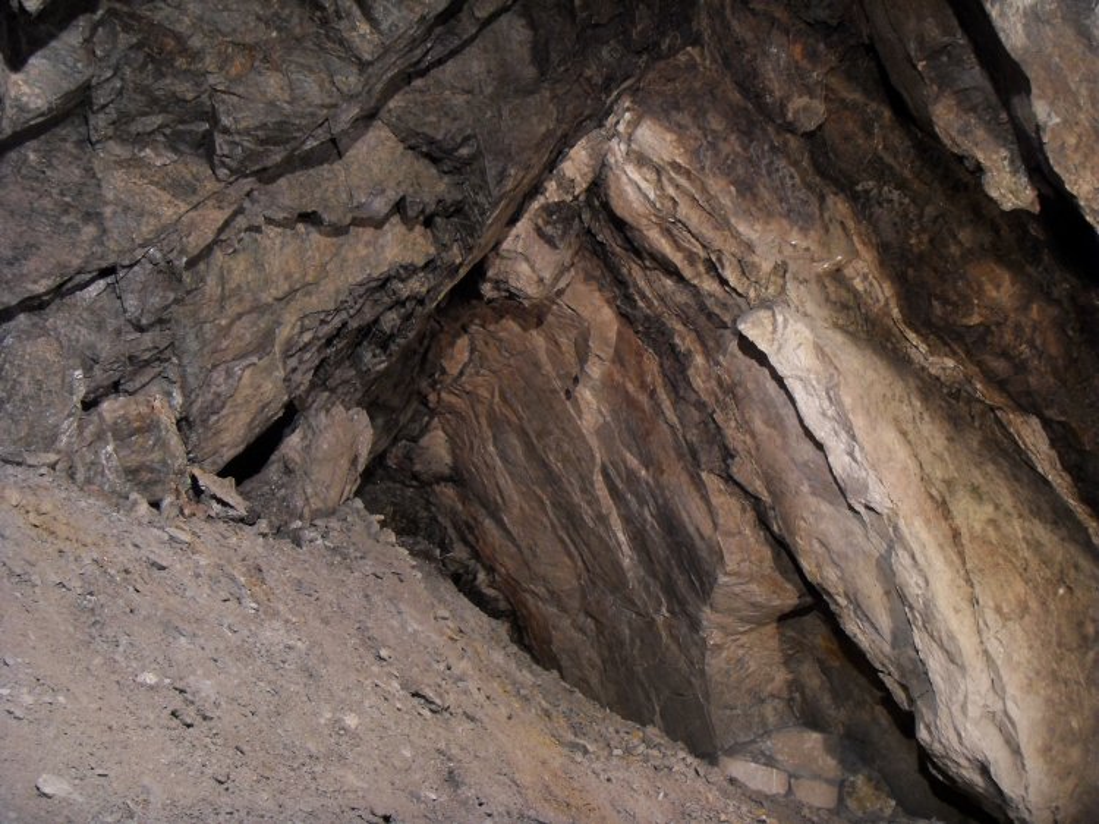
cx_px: 550
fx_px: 1238
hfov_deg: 47.9
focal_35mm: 39
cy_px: 412
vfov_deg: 36.8
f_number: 3.5
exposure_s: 1
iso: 200
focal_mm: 6.6
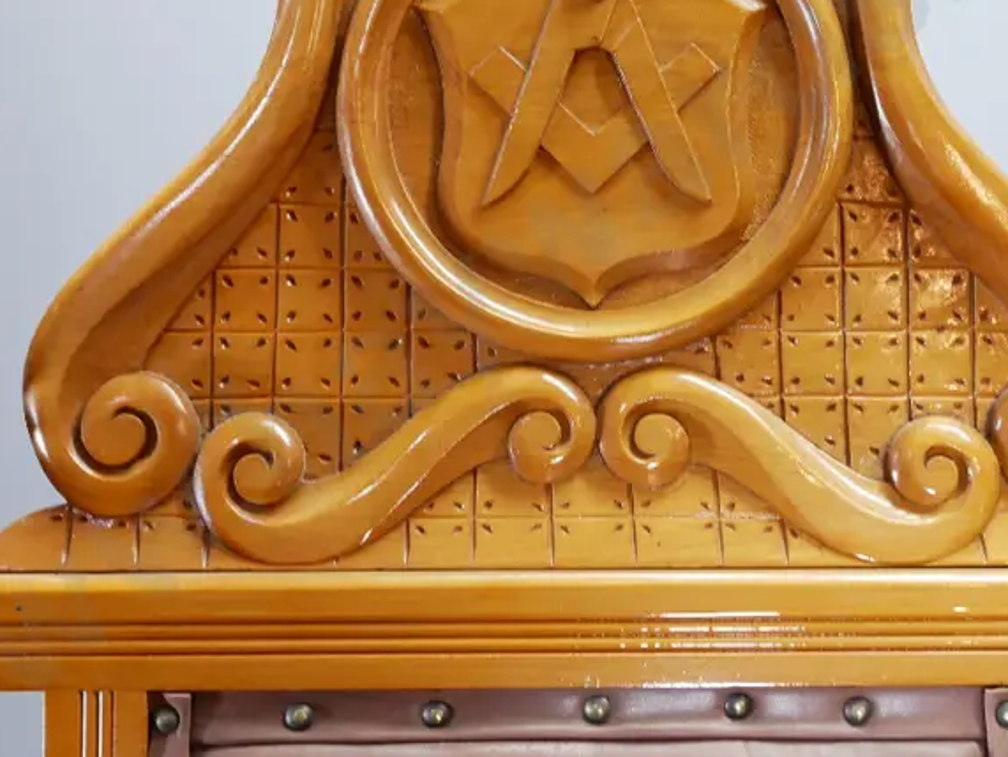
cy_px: 216
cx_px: 591
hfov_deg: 31.6
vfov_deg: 23.9
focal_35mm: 61
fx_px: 1777
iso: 800
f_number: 6.3
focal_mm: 17
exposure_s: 1/10
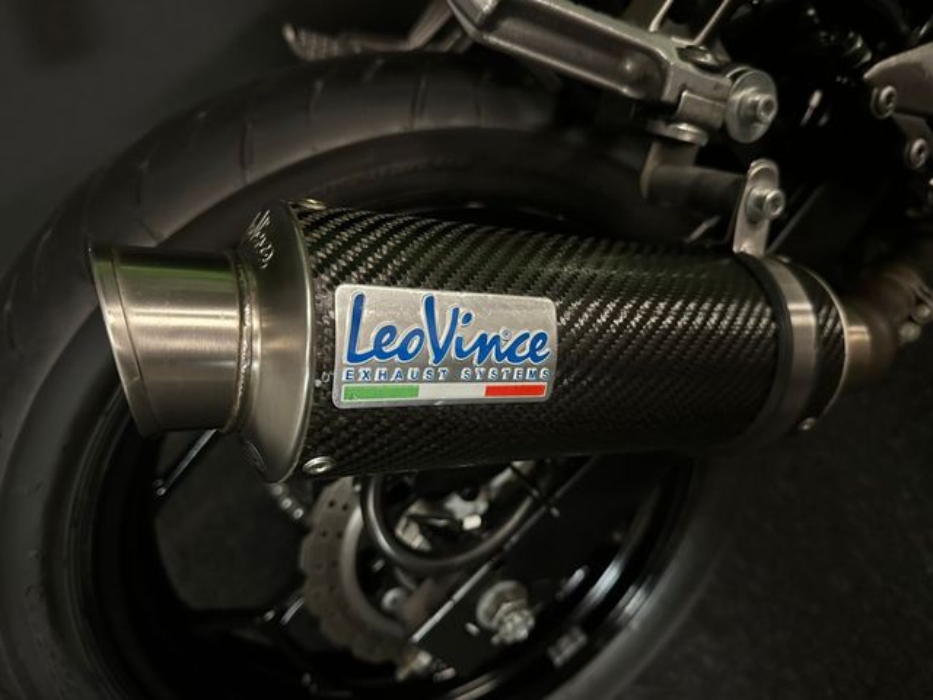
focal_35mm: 24
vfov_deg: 56.8
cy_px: 350
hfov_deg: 71.6
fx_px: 647
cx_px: 466
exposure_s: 1/25
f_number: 1.78
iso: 1250
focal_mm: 6.86
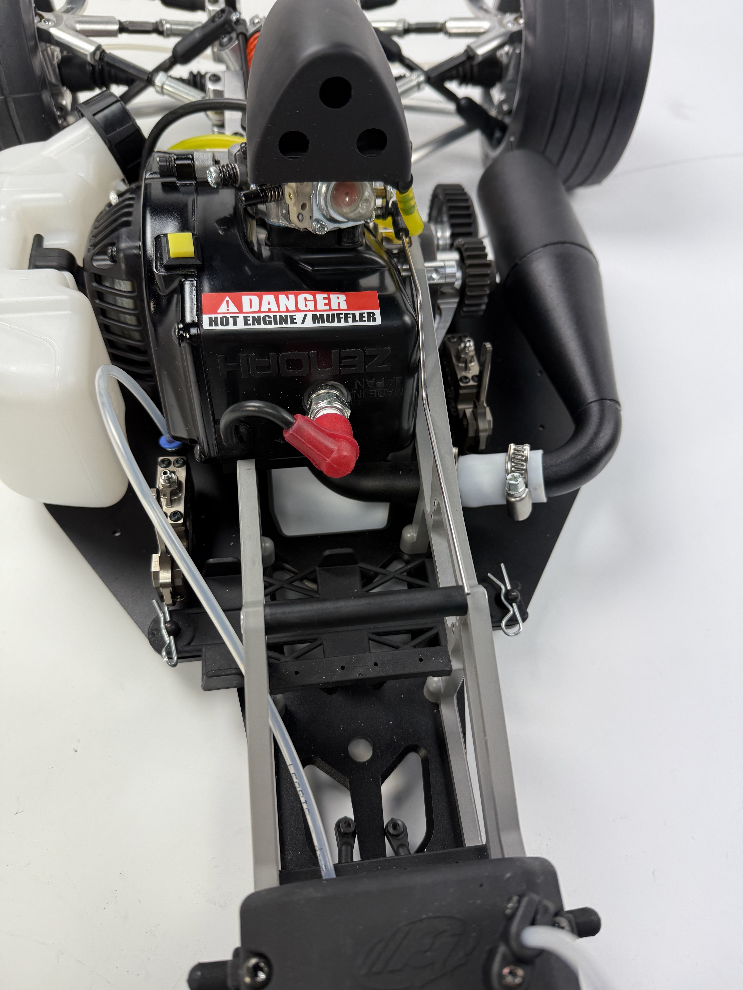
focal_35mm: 24
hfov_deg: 56.8
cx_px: 372
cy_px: 495
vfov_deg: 71.6
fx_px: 687
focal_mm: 6.76
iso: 80
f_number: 1.78
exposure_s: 1/100
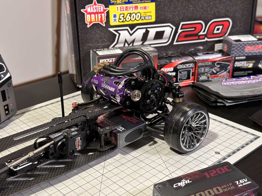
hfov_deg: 39.7
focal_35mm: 48
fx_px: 363
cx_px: 131
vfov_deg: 30.3
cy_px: 98
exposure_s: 1/50
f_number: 1.78
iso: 160
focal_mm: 6.86
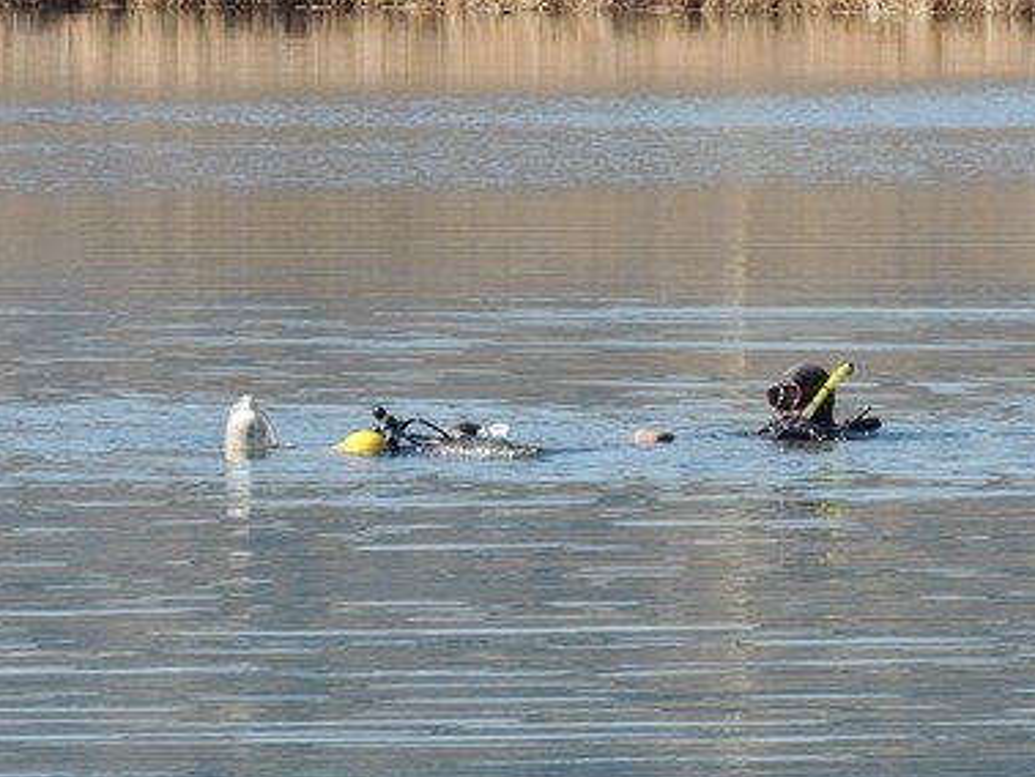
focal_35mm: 474
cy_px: 413
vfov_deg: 3.1
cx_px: 567
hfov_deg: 4.2
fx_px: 14181
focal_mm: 71.3
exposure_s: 1/250
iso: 180
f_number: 7.6
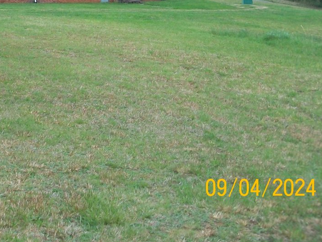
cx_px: 6
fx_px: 679
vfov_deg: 19.4
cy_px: -14
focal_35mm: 73
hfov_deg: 25.5
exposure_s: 1/250
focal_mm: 5.7
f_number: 2.8
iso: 80
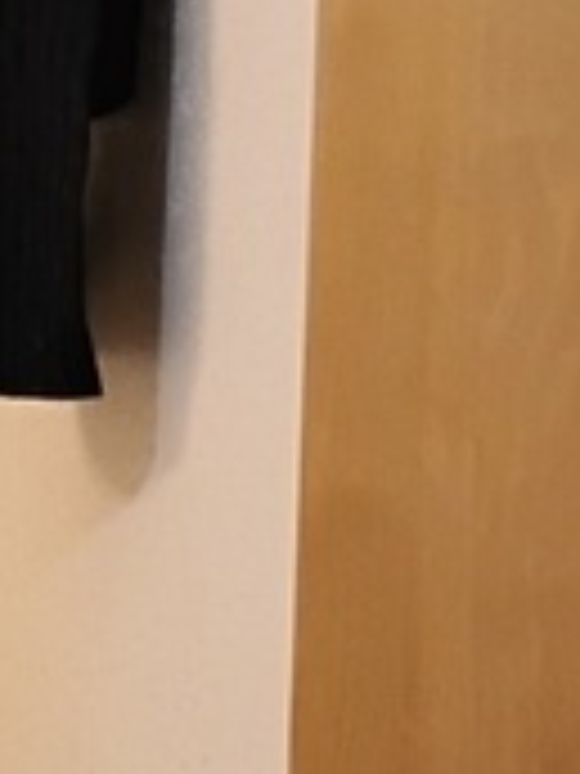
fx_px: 3932
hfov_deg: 7.7
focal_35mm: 176
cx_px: -919
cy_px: 1269
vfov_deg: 10.7
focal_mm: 4.26
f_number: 1.8
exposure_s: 1/60
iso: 722
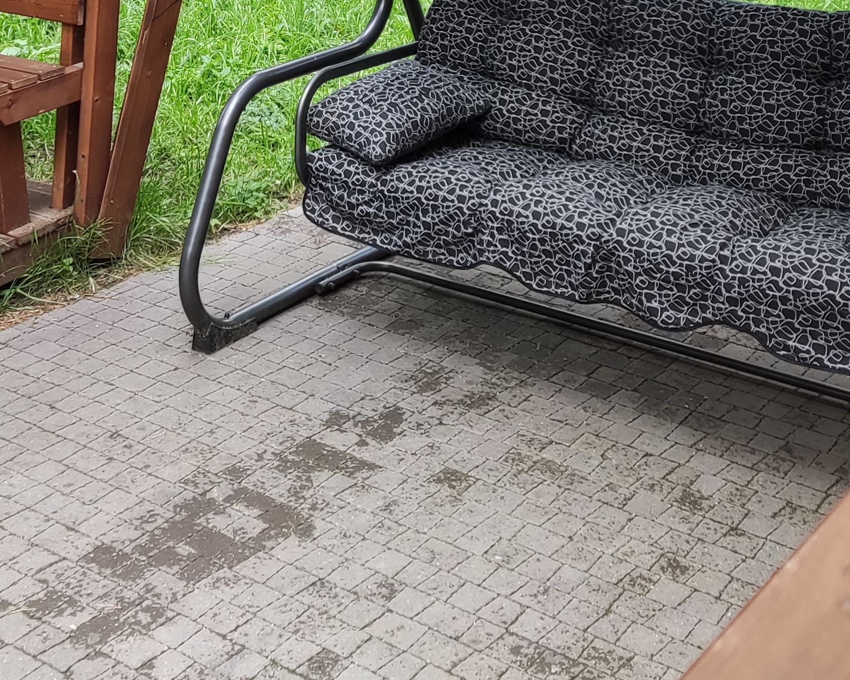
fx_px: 1585
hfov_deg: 30.0
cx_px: 354
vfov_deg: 22.9
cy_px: -60
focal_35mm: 63
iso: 51
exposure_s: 1/100
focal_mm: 4.71
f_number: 1.79
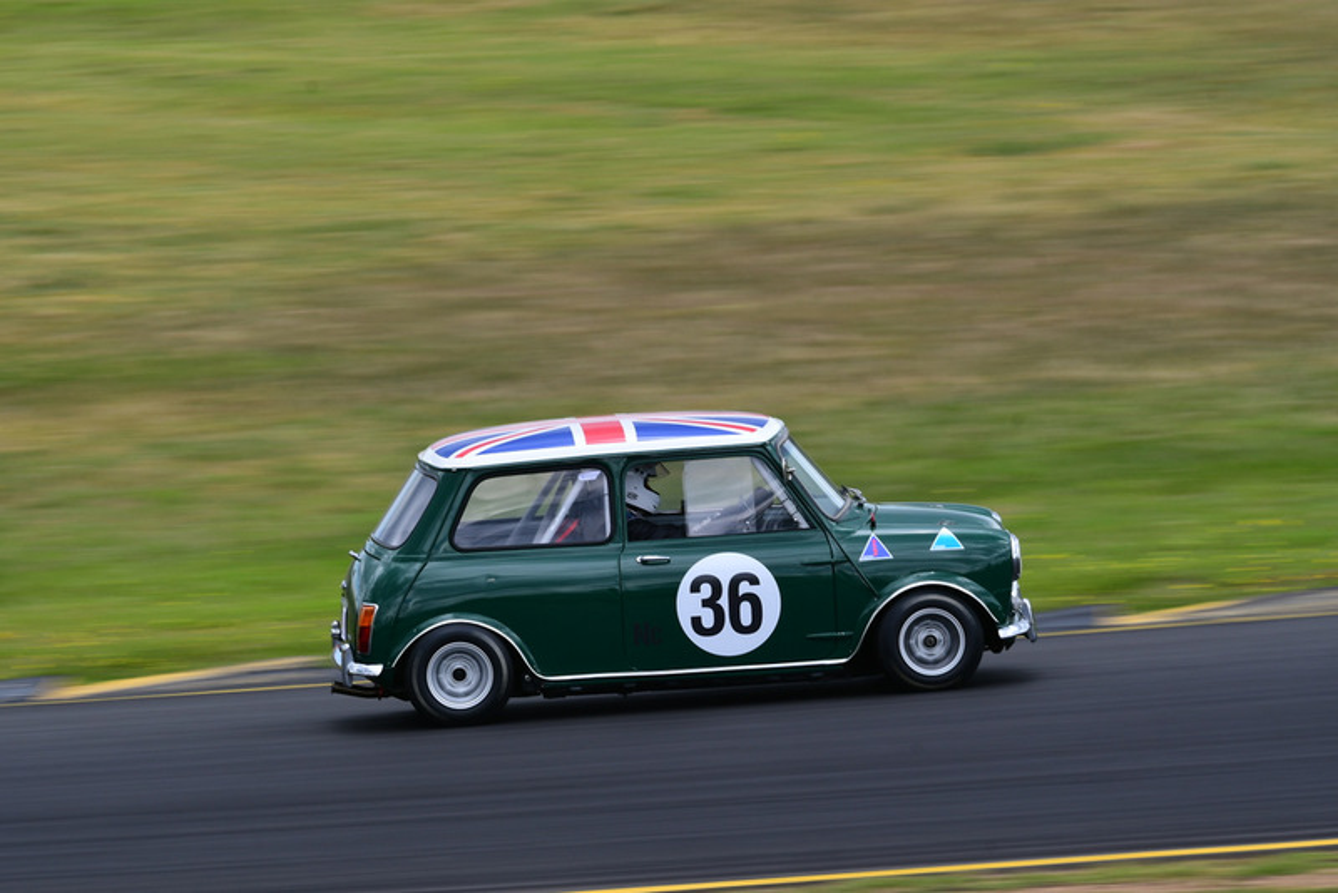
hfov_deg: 4.4
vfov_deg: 3.0
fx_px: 17288
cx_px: 669
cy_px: 446
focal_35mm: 465
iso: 160
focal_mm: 310
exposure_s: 1/125
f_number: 11
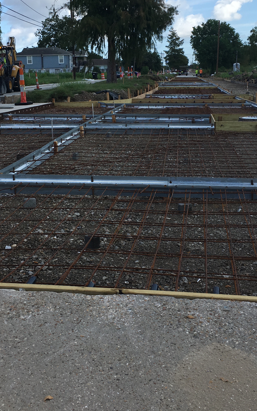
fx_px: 515
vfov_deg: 43.3
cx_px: 119
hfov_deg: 28.0
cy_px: 168
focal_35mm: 46
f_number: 2.2
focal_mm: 4.15
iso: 25
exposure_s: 1/1054
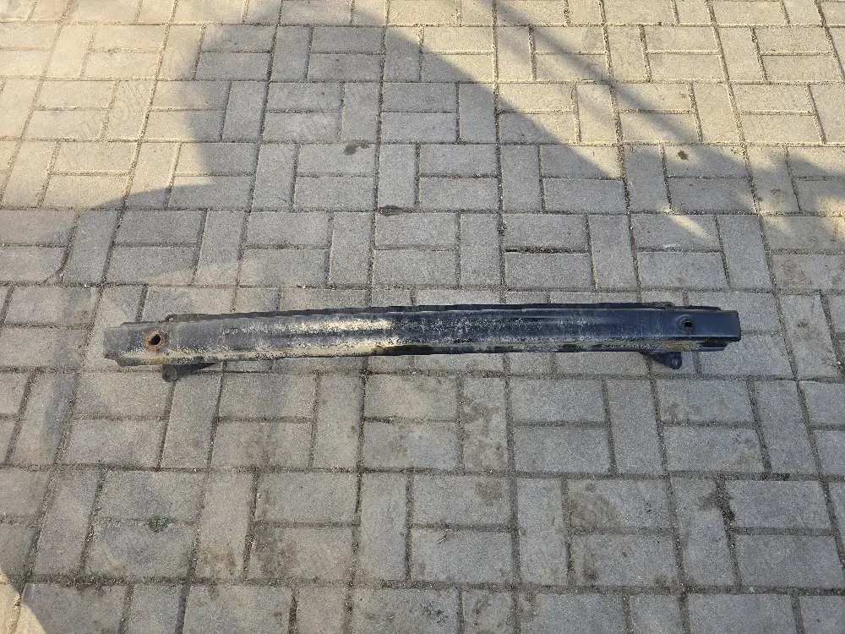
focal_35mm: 23
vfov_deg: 58.9
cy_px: 317
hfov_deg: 73.9
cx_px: 422
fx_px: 561
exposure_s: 1/208
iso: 12
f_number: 1.7
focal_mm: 6.3
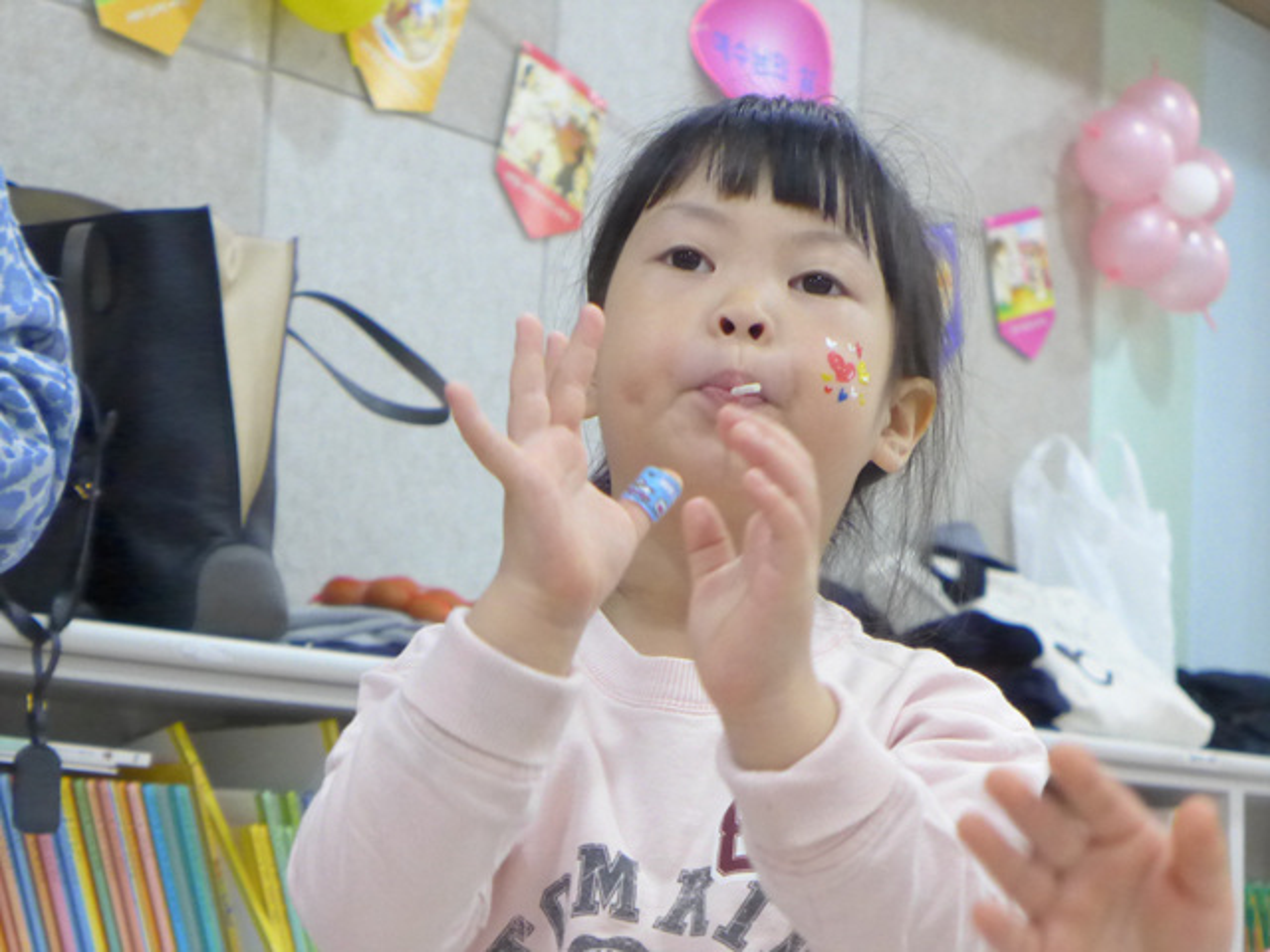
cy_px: 476
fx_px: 3302
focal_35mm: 90
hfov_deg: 21.8
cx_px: 635
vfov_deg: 16.4
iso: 1600
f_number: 2.3
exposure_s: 1/500
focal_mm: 17.7
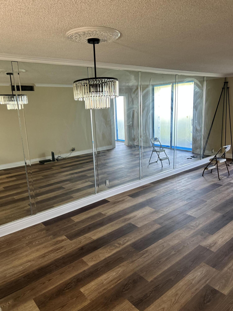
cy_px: 156
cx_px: 116
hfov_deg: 53.1
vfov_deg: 67.3
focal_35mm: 26
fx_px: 233
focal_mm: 5.7
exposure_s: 1/60
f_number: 1.5
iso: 160
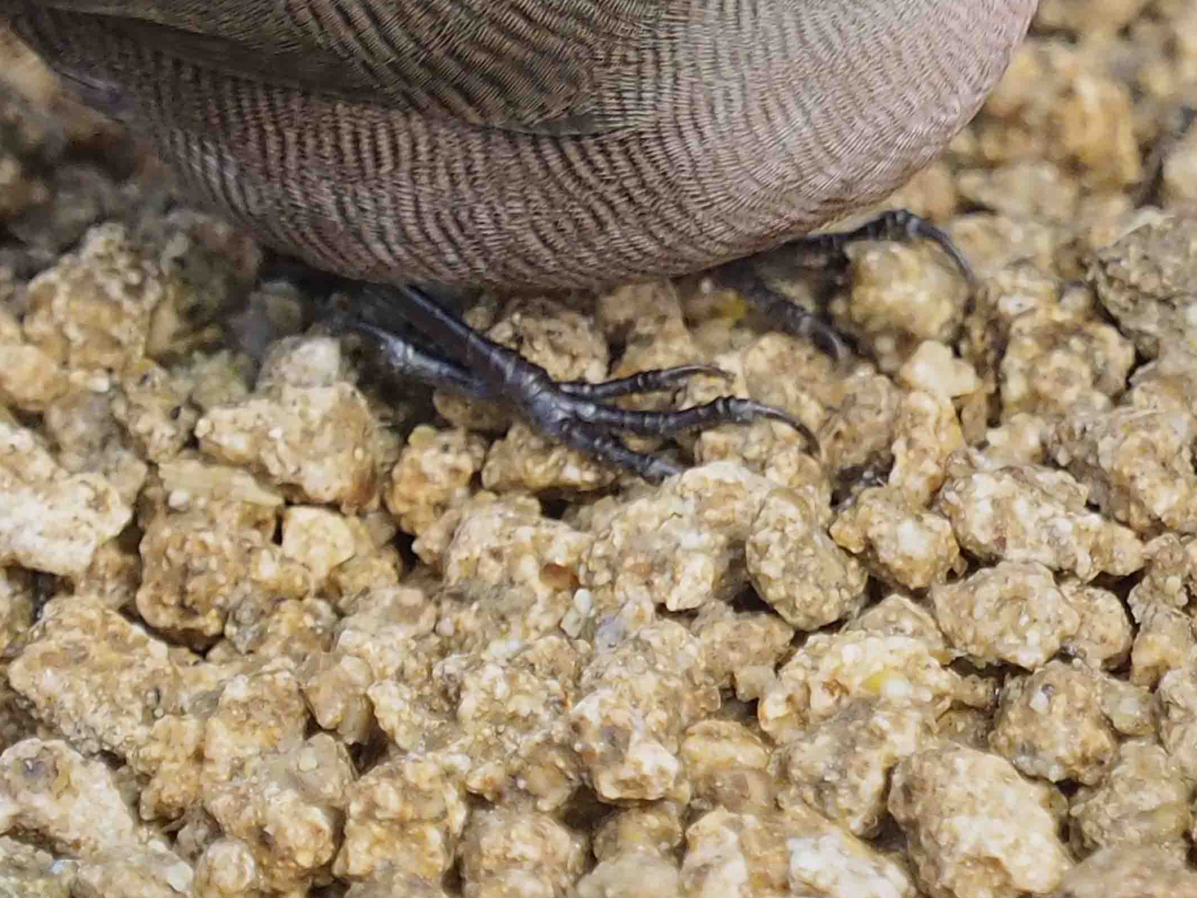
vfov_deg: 1.4
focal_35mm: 1030
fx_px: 35615
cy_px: 9
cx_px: 460
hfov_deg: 1.9
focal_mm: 210
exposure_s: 1/1600
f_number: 4
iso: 1000
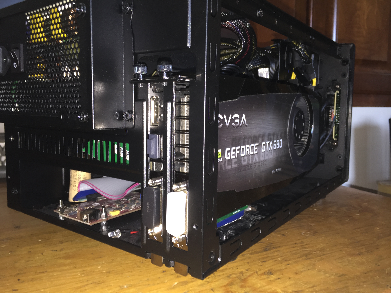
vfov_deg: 48.2
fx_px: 328
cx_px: 196
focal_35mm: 29
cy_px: 146
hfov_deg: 61.7
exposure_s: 1/16
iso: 40
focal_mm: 4.15
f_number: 2.2
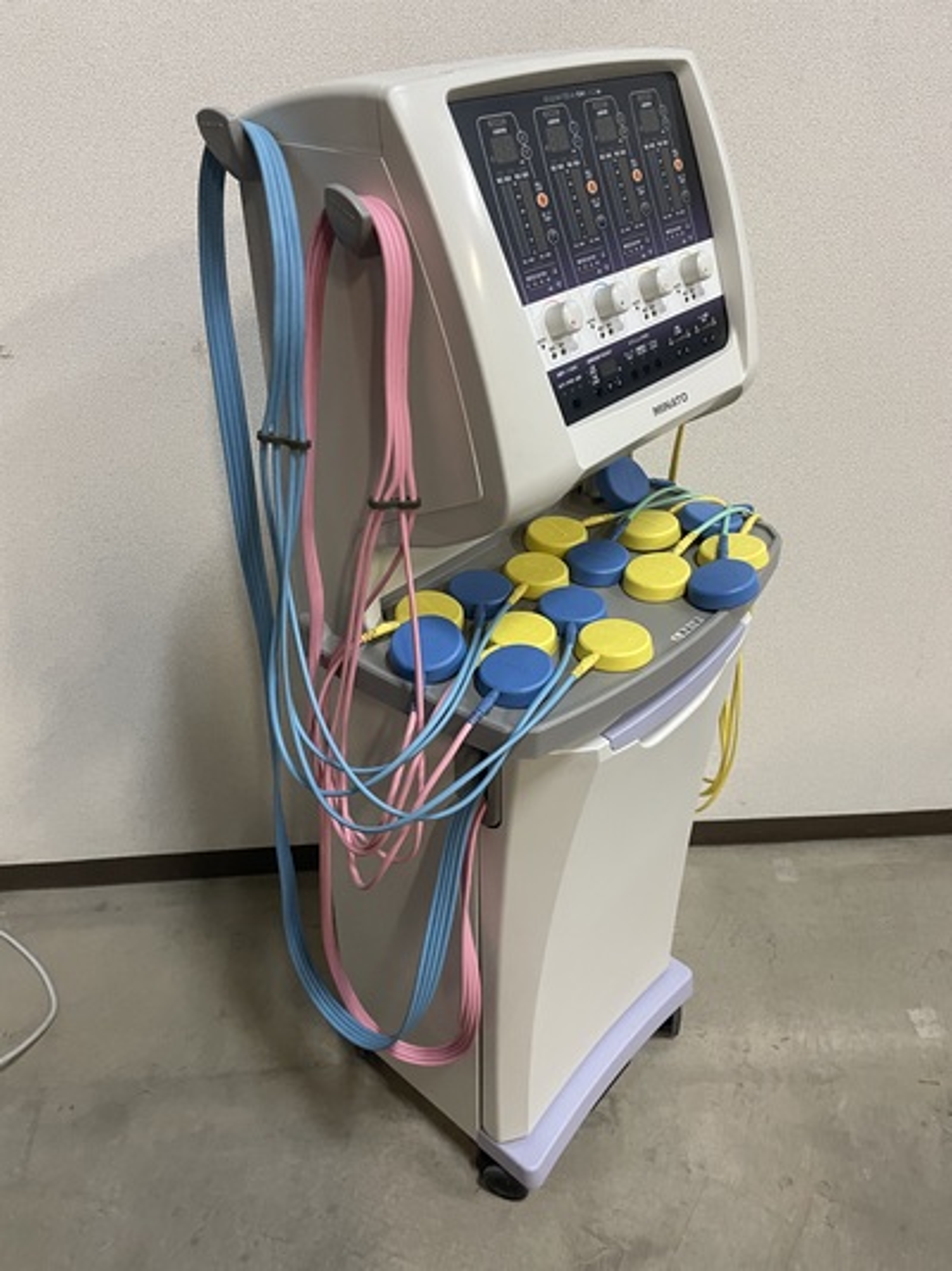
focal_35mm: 26
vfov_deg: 67.3
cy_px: 636
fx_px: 954
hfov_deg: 53.0
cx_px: 476
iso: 500
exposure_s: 1/60
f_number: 1.6
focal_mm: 4.2
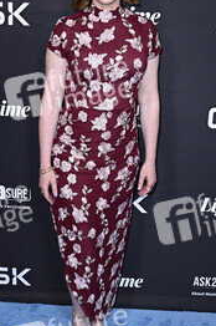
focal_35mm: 58
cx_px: 104
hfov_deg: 23.3
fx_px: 523
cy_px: 153
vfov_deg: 34.5
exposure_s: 1/200
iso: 2000
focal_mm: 38
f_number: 5.6
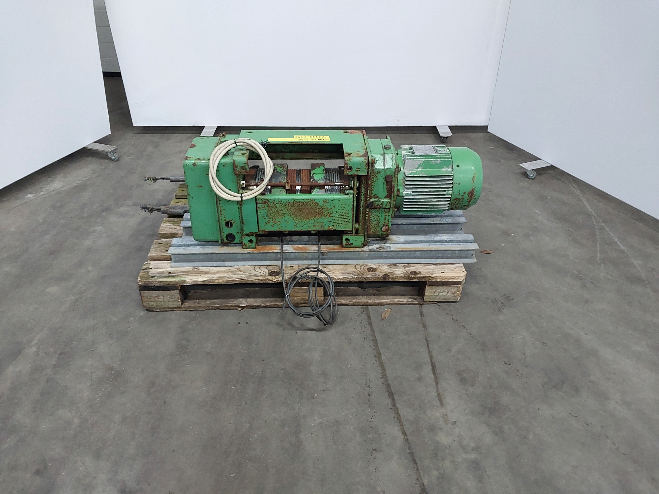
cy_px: 247
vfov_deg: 51.4
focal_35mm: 27
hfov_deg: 65.3
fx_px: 514
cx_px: 330
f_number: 1.8
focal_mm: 4
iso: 320
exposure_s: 1/33
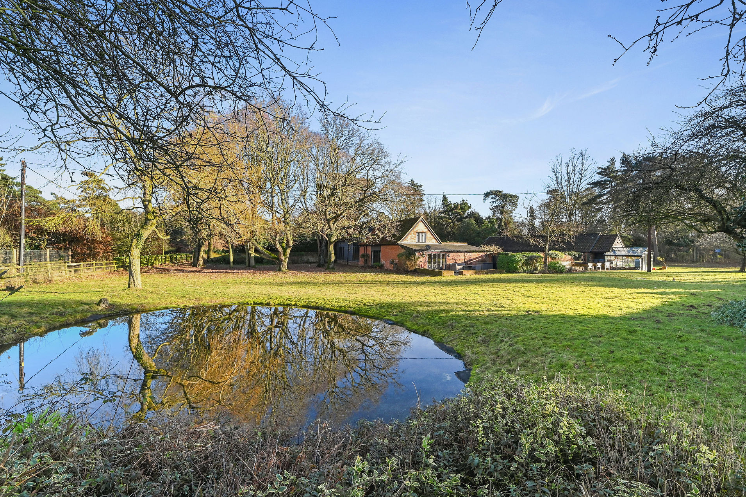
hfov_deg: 100.3
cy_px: 250
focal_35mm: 15
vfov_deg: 77.3
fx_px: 311
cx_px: 394
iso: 500
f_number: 8
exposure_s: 1/250
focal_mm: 14
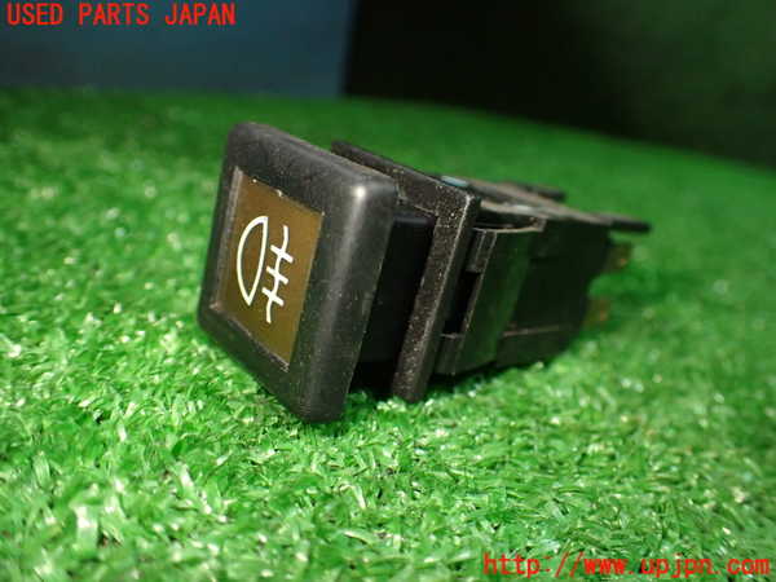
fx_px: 673
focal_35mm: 30
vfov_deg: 46.8
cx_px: 388
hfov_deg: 60.0
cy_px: 291
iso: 640
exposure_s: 1/125
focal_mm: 5.4
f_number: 2.3
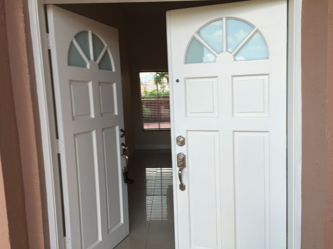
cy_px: 124
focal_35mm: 29
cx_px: 166
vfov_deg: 48.2
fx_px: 279
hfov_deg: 61.7
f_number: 2.2
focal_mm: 4.15
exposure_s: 1/131
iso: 32
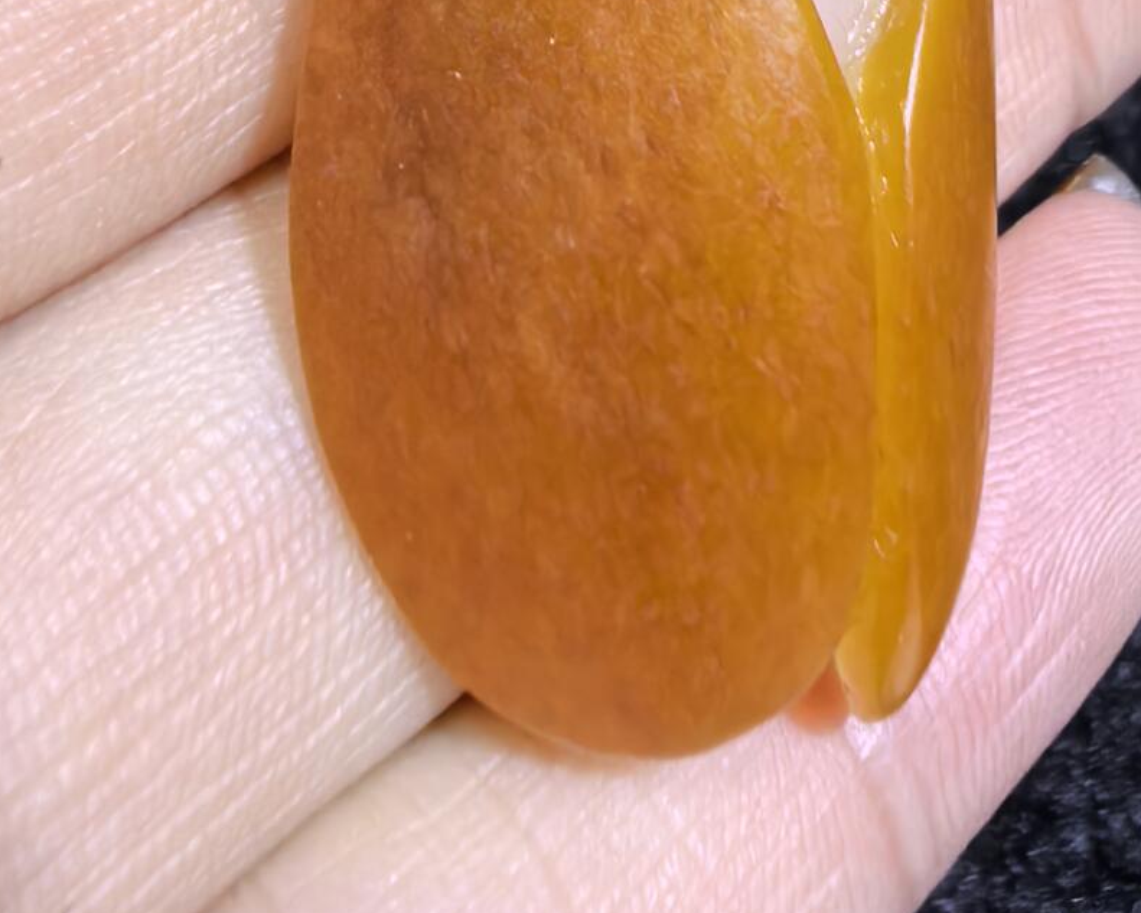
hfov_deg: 31.4
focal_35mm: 60
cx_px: 617
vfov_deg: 24.9
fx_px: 2026
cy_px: 153
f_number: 2.2
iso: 250
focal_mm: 1.95
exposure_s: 1/100
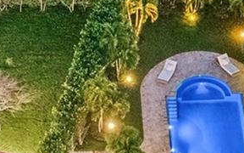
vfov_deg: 9.2
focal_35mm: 141
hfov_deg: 14.8
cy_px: 177
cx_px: 139
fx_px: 938
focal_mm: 12.29
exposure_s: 1/5
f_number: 2.8
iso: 3230
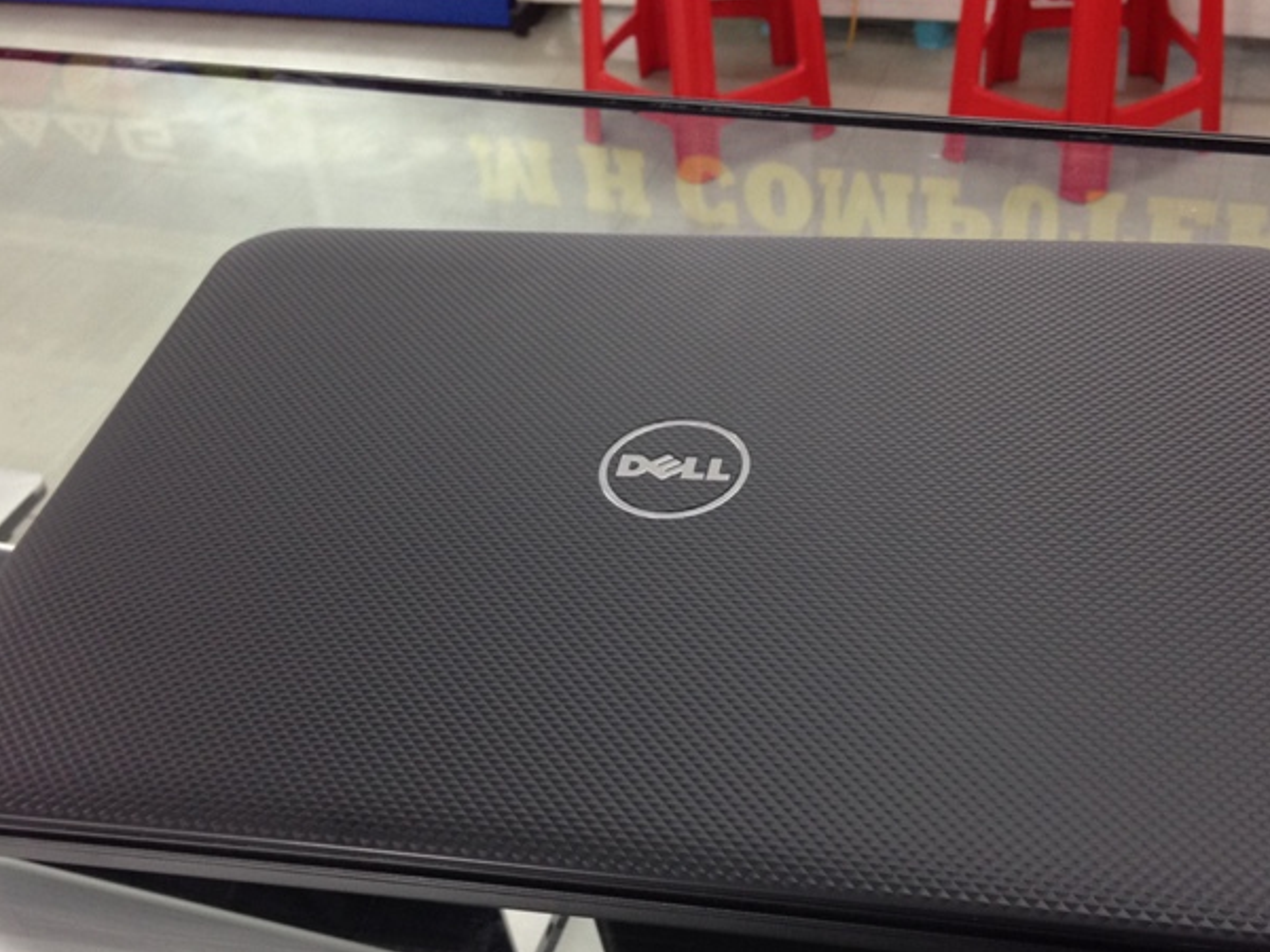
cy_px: 548
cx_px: 673
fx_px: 1614
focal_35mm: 44
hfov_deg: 42.9
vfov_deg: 32.8
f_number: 2.4
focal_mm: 4.12
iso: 100
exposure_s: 1/20
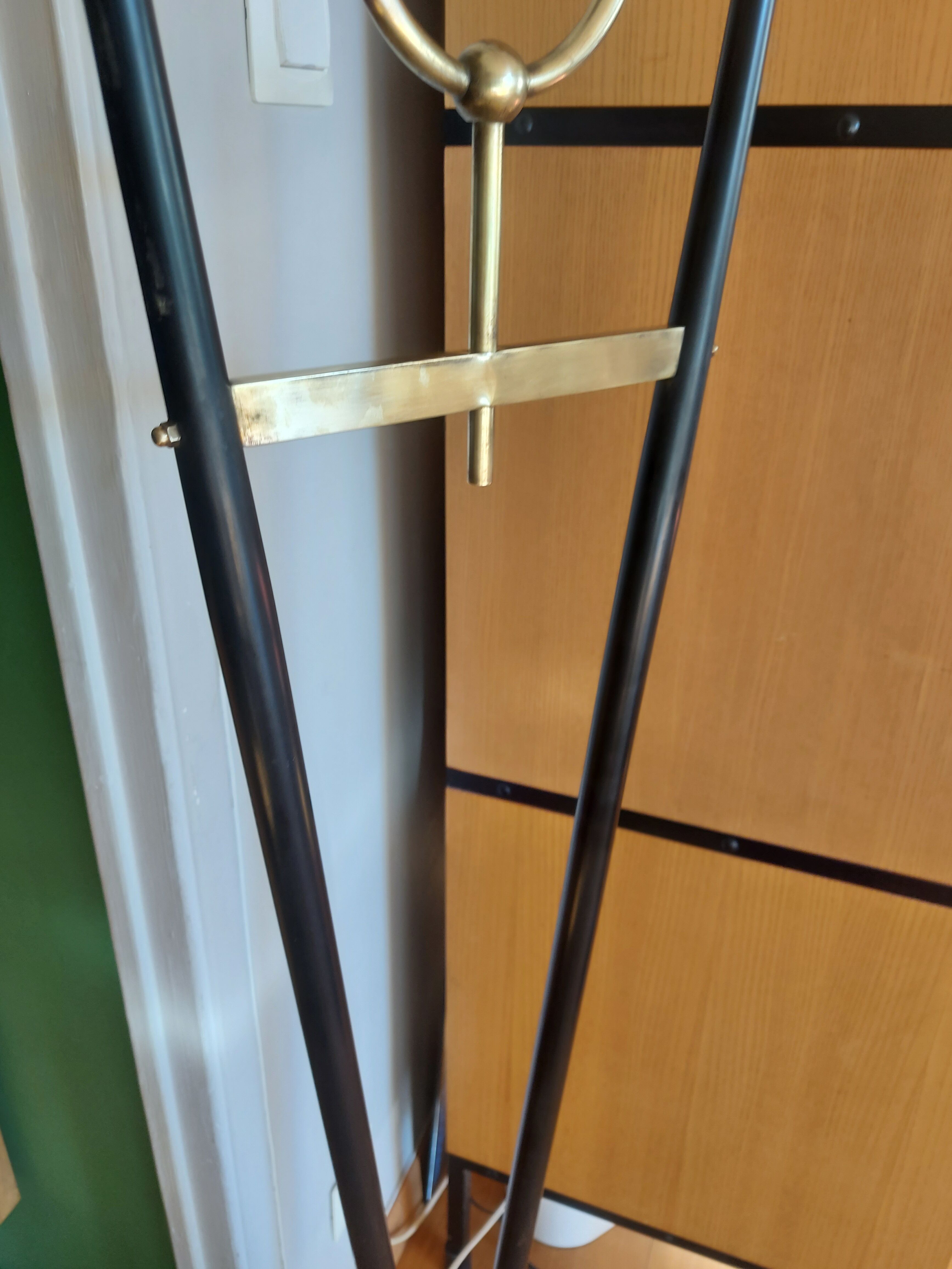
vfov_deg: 71.6
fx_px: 880
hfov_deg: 56.8
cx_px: 476
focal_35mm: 24
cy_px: 634
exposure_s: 1/50
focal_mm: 5.23
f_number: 1.8
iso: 80
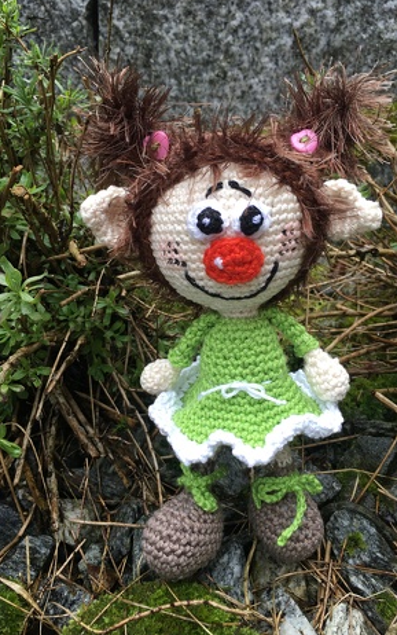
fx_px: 536
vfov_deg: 61.2
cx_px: 221
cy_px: 316
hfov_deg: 40.6
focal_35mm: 31
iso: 25
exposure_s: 1/33
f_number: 2.2
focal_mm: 4.15
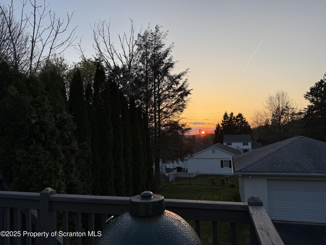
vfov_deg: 56.8
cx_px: 163
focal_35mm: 24
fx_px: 226
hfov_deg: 71.6
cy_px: 122
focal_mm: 6.76
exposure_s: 1/1211
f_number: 1.78
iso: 100
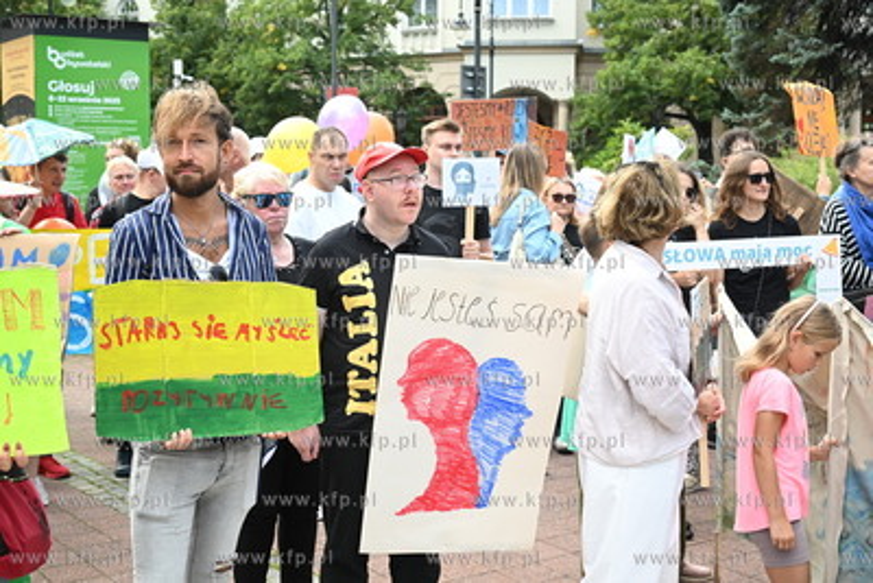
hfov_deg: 38.2
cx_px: 436
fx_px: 1261
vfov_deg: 26.0
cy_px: 292
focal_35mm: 52
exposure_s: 1/250
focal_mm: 52
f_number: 5.6
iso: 500
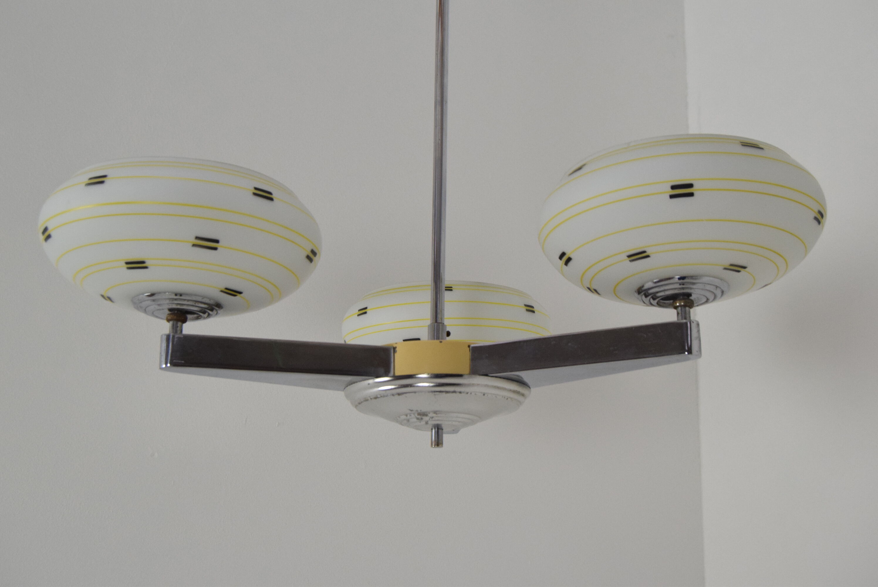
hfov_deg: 41.1
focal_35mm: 48
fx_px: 1172
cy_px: 294
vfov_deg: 28.1
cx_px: 439
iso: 1600
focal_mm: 32
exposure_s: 1/200
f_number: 7.1
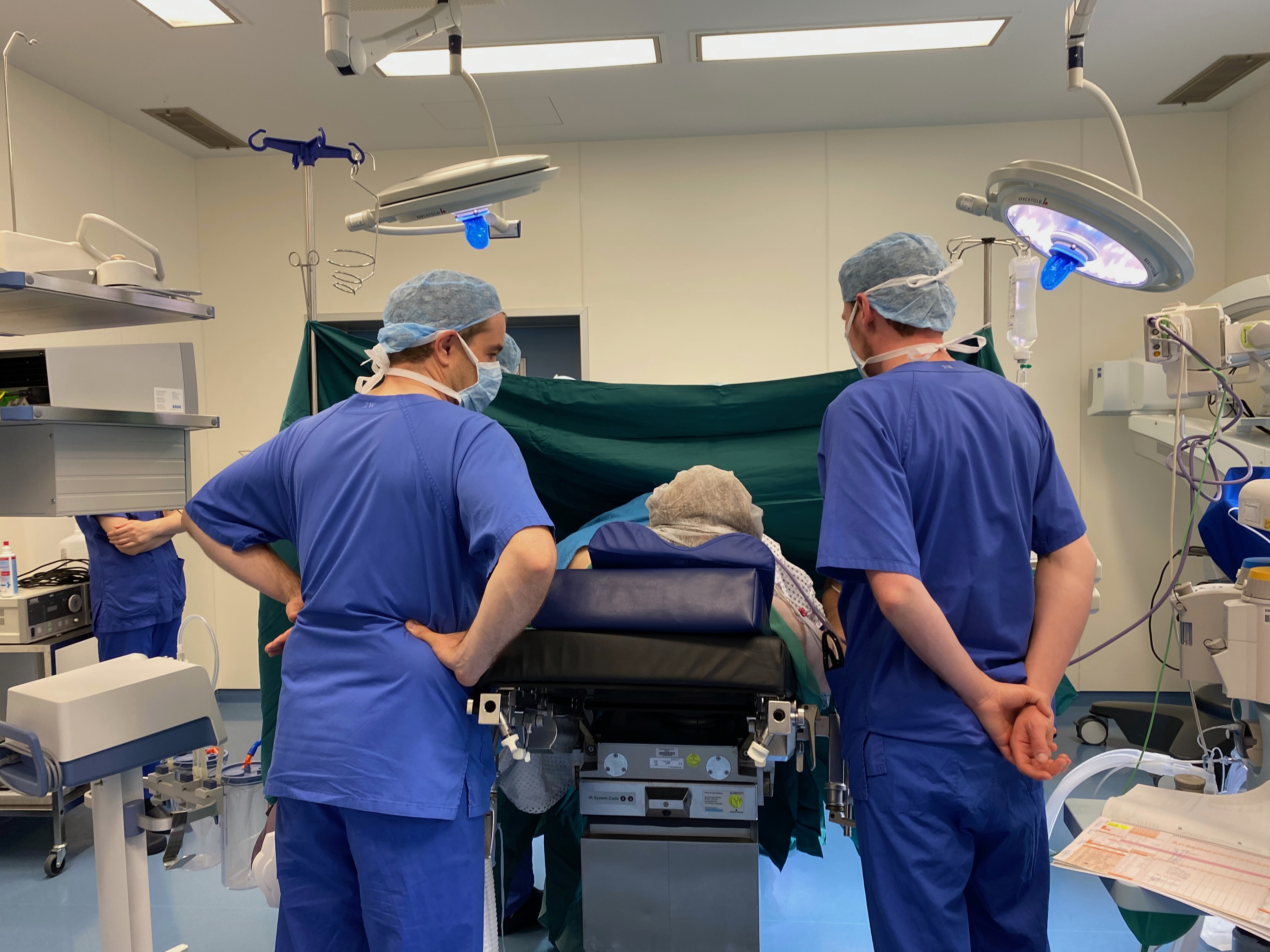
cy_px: 476
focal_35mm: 26
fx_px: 954
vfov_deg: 53.1
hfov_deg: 67.3
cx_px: 635
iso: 80
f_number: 1.8
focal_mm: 4.25
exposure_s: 1/91
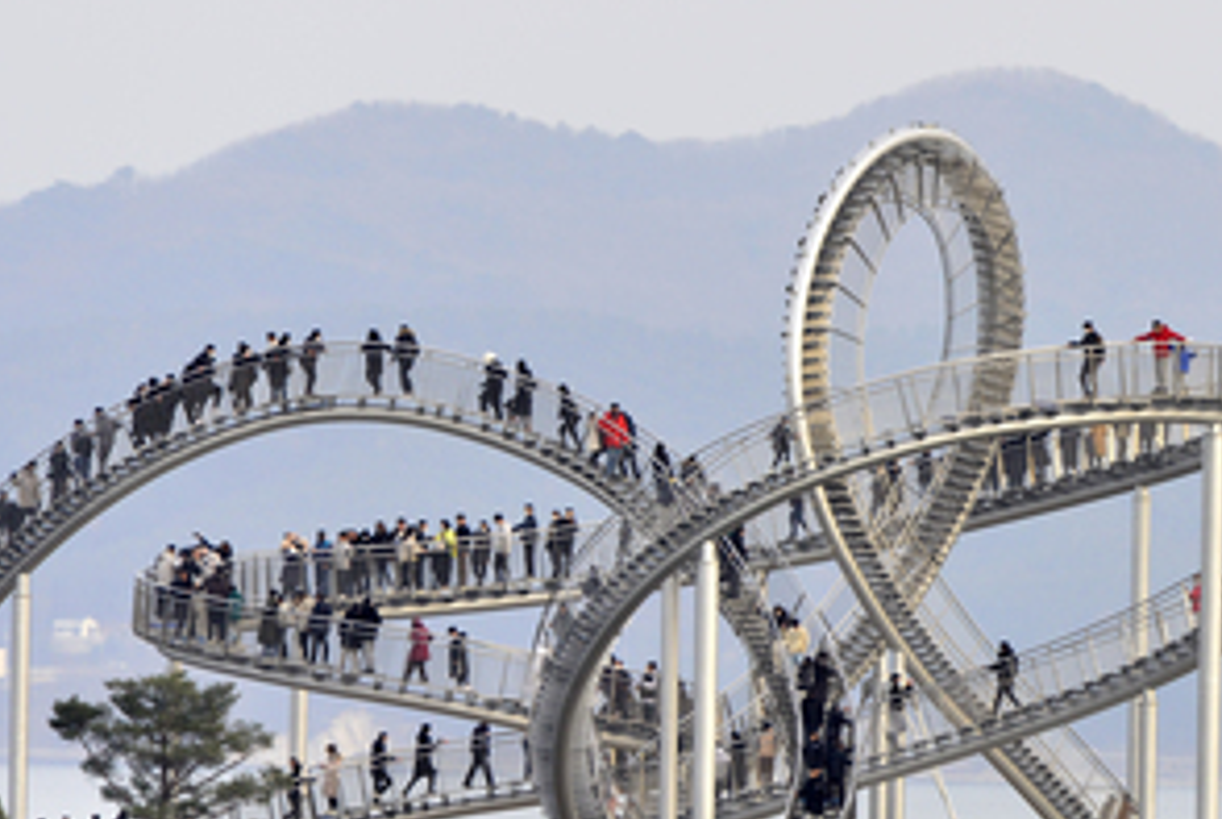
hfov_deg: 1.7
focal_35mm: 1236
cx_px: 981
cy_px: 682
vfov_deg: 1.1
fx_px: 42018
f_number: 6.3
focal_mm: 650
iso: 500
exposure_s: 1/200
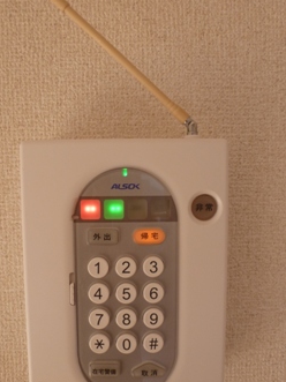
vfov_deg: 61.6
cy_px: 209
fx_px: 320
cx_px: 134
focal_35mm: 29
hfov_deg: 48.2
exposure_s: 1/60
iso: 160
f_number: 3.3
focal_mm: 4.3
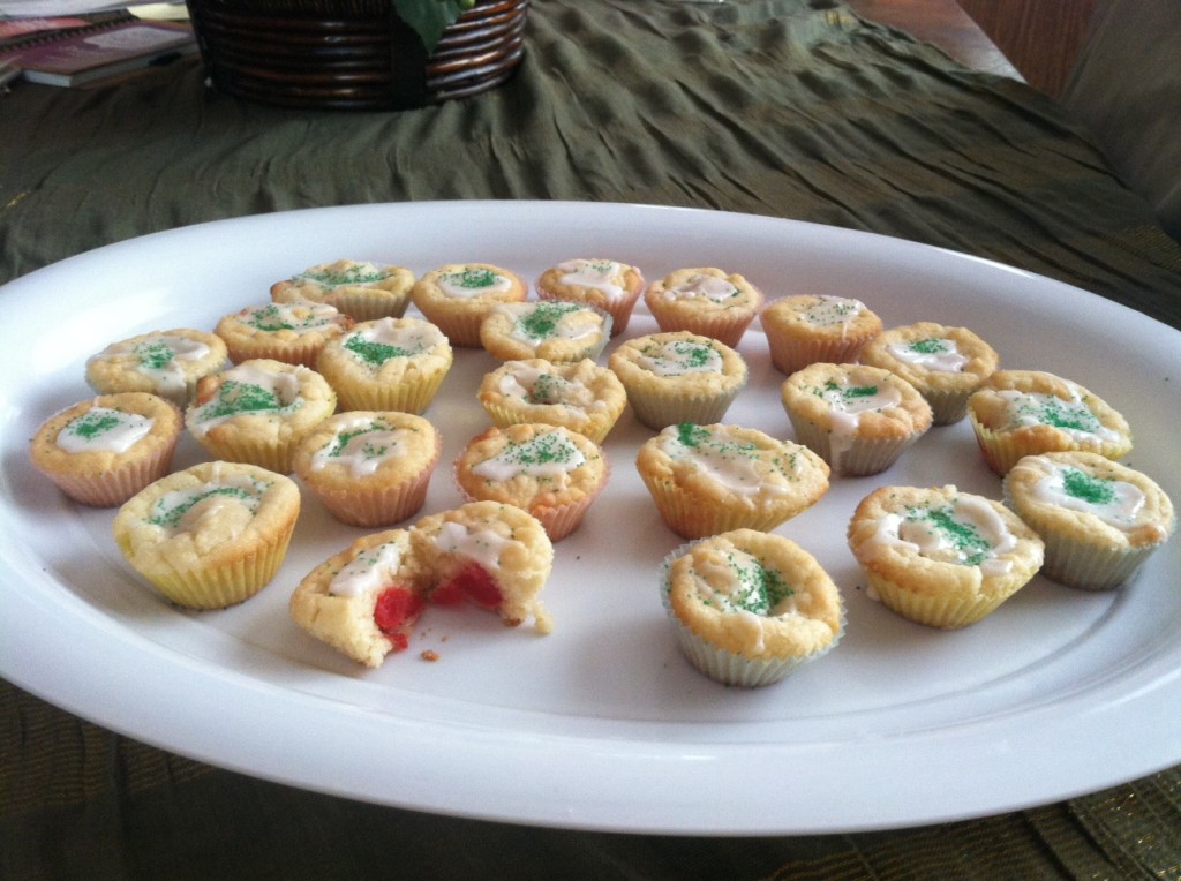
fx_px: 1192
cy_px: 440
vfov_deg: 40.6
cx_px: 590
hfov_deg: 52.7
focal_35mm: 35
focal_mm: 3.85
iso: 160
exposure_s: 1/15
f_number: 2.8
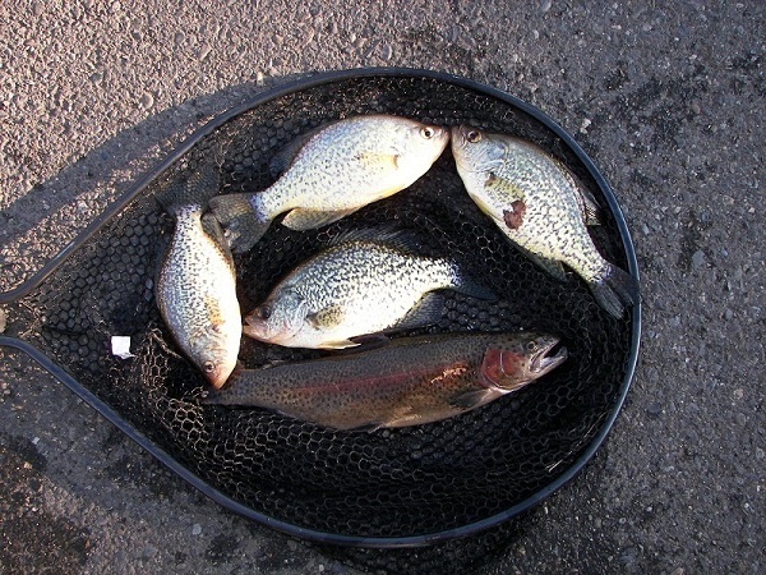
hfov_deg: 51.4
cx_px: 383
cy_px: 288
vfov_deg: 39.7
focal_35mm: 36
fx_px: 797
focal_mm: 6
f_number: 2.8
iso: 50
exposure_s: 1/80
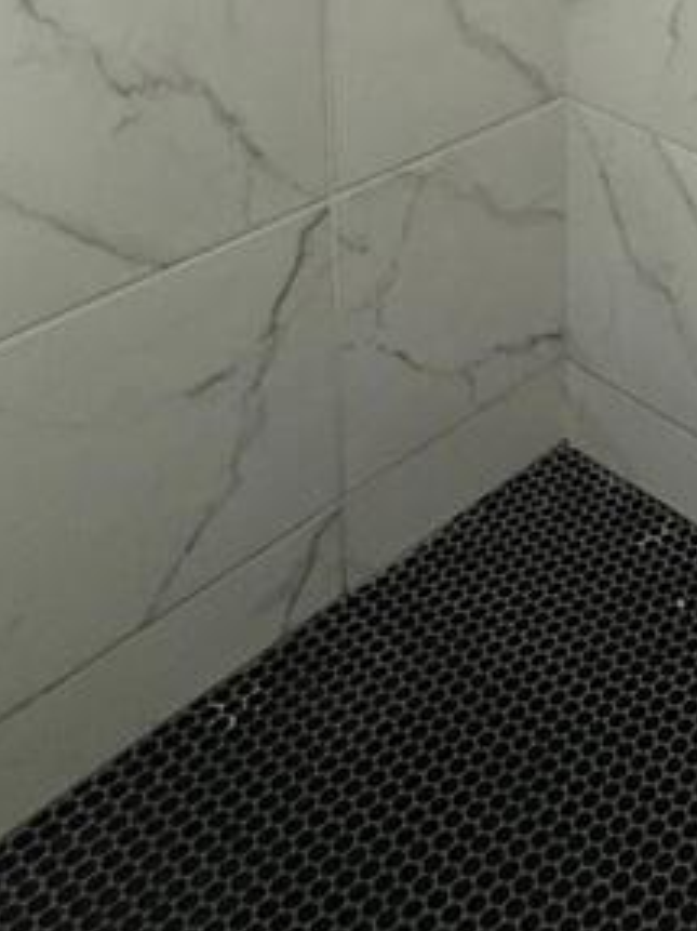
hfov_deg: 23.6
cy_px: -263
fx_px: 1343
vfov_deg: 30.5
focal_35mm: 50
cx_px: 1024
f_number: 2.2
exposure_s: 1/60
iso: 500
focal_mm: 2.22
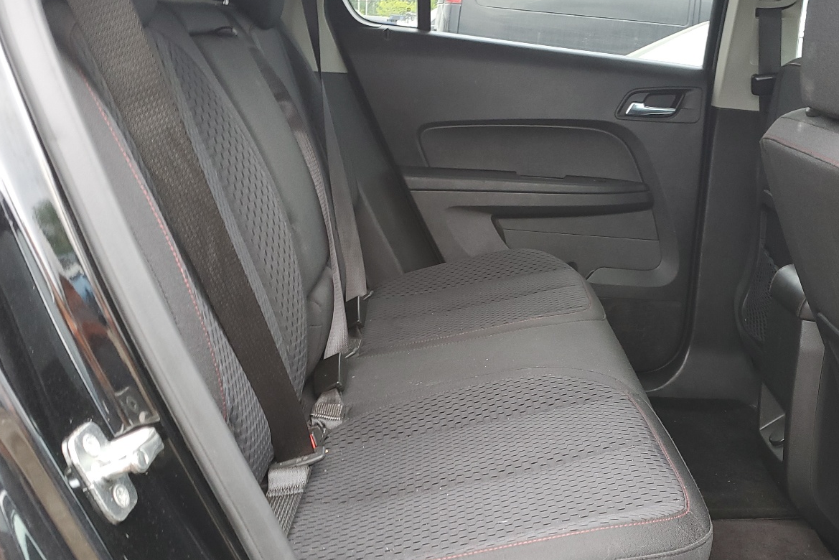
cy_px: 317
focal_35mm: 37
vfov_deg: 35.9
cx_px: 486
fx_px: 862
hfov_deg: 51.7
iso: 59
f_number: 1.5
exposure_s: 1/60.2
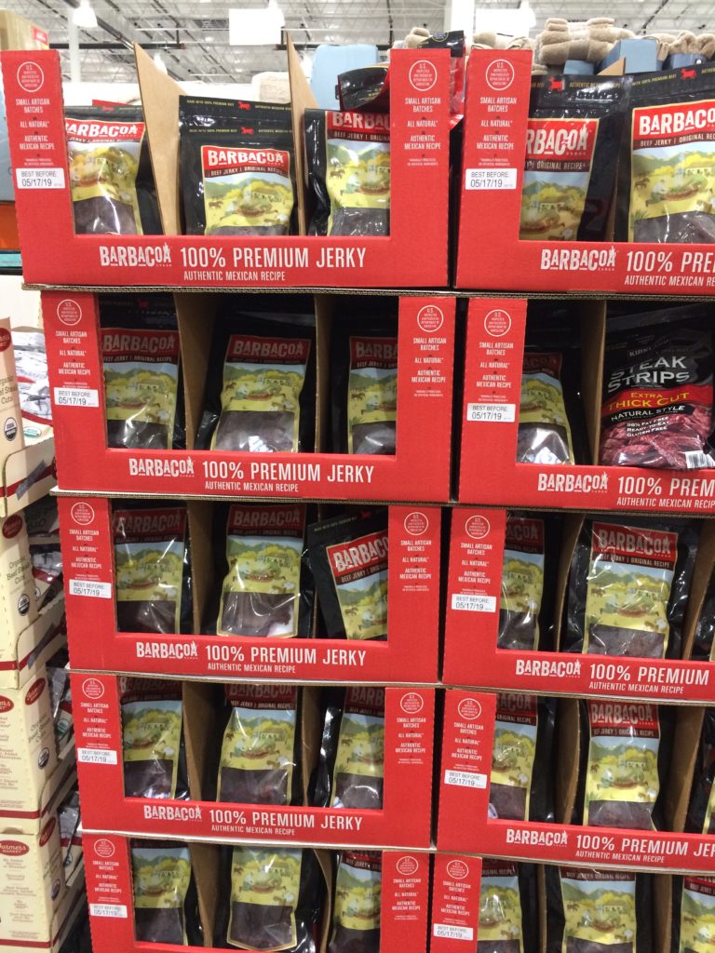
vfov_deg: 61.7
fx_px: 799
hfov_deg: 48.2
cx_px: 358
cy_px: 476
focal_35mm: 29
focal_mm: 4.15
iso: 160
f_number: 2.2
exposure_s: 1/30
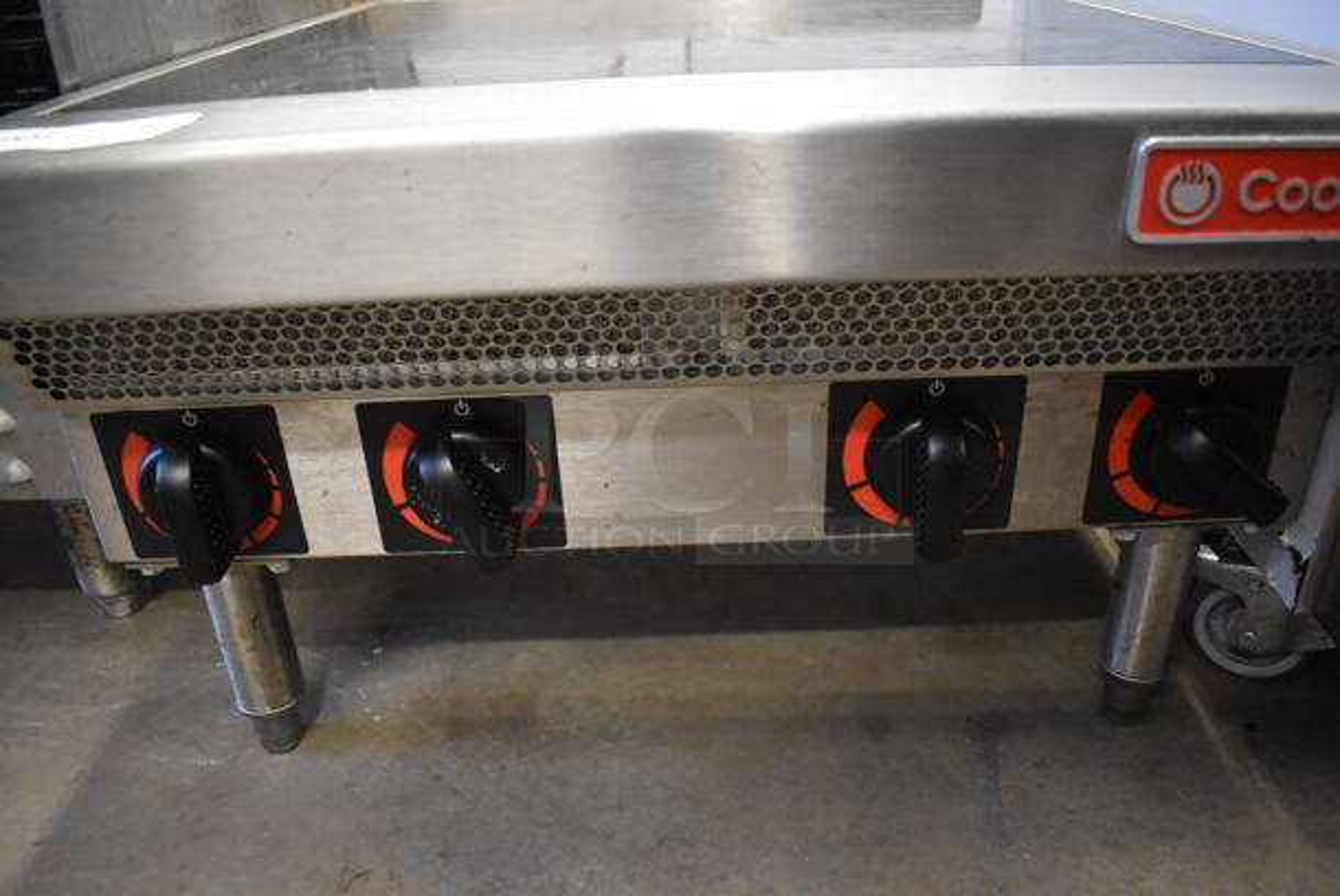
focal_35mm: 27
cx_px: 670
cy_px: 448
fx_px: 1006
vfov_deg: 48.0
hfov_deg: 67.3
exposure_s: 1/125
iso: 4000
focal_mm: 18
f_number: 3.5
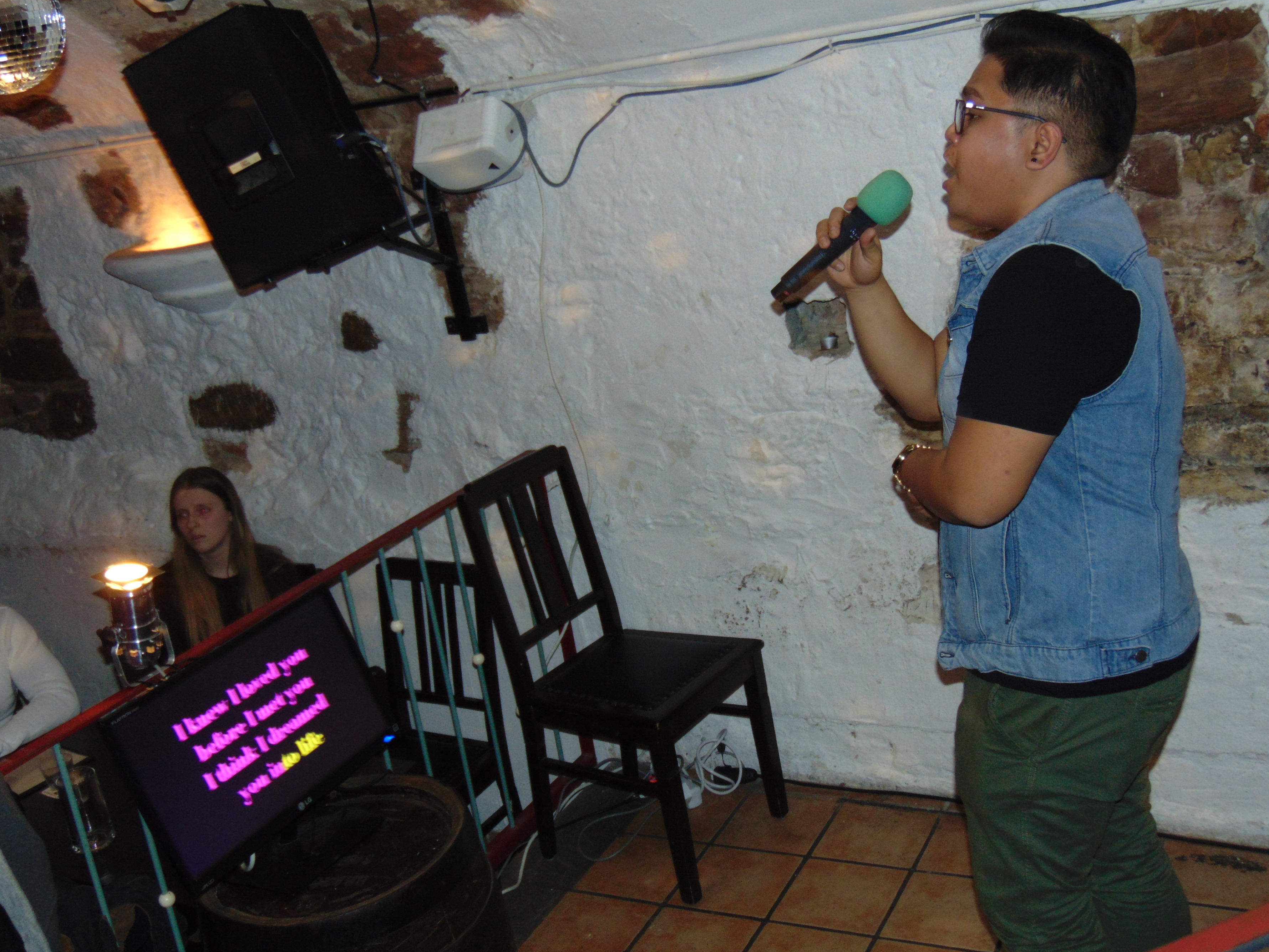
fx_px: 1466
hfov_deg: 46.8
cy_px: 467
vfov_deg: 36.0
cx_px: 645
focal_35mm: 40
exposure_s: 1/8
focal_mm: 6.9
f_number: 3.3
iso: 200
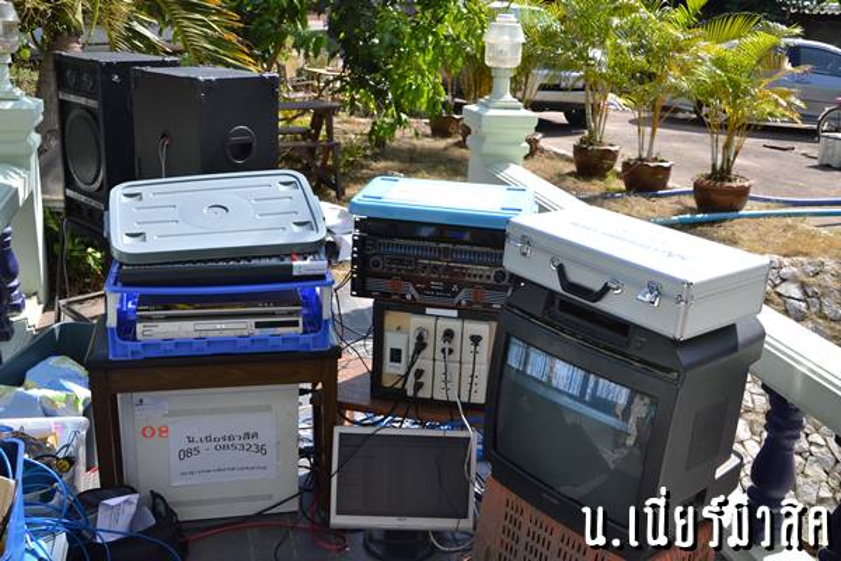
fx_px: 841
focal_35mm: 36
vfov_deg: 36.9
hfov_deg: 53.1
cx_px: 420
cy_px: 280
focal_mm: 24
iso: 100
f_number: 7.1
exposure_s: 1/200
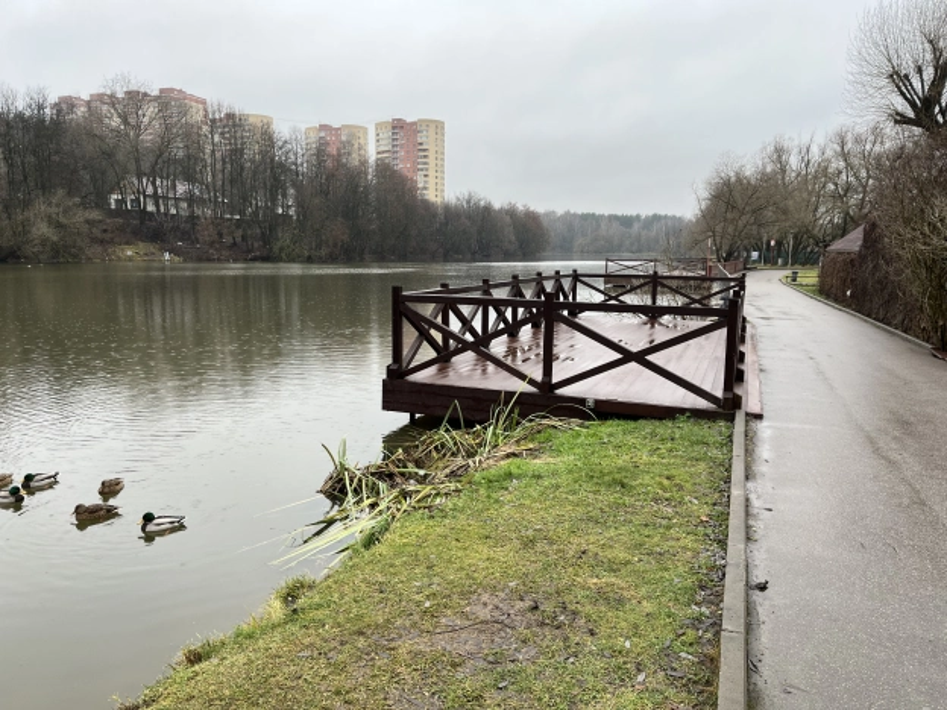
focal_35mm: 26
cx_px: 474
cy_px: 355
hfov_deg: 67.3
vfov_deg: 53.1
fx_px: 711
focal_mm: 5.1
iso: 32
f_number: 1.6
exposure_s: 1/122
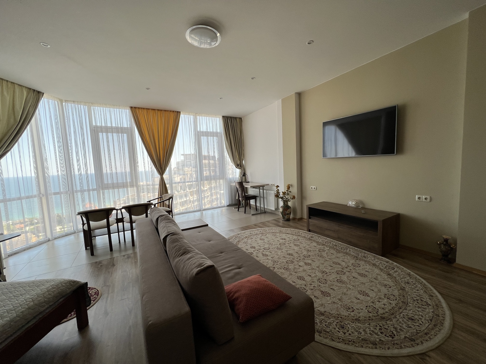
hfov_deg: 106.2
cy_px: 182
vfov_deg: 89.9
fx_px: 183
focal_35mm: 13
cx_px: 243
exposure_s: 1/112
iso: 32
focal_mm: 1.57
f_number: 1.8
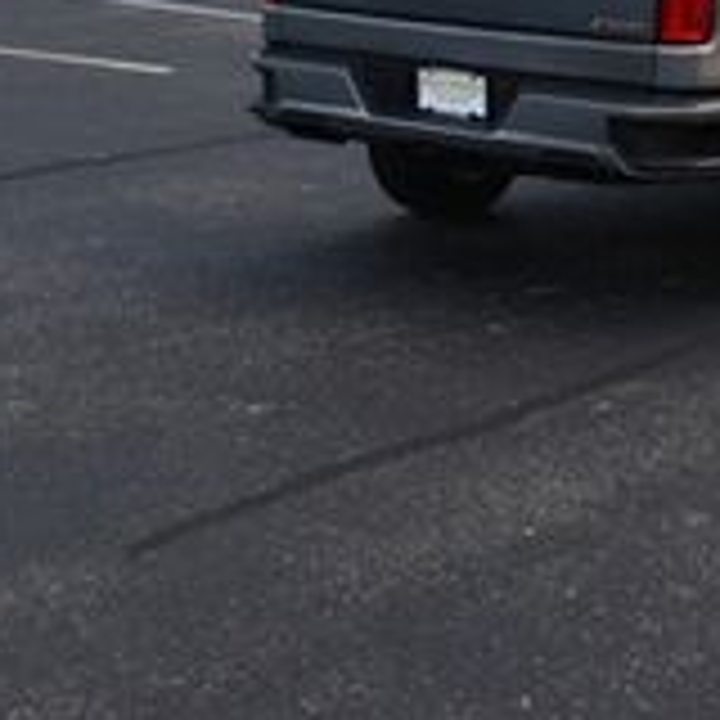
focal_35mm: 92
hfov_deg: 18.4
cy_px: -81
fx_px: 2165
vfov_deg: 18.2
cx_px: 734
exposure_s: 1/250
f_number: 5.6
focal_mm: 18
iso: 250
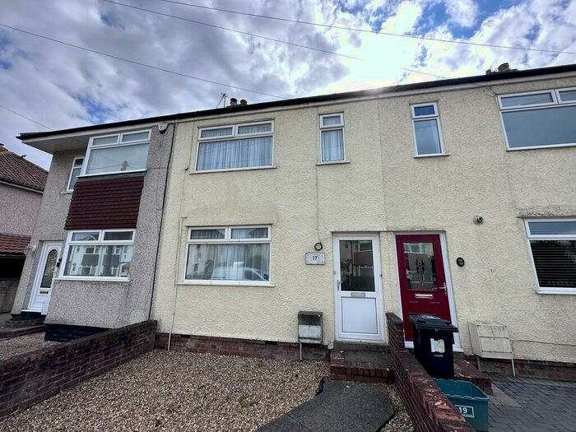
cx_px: 288
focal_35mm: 14
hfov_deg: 102.1
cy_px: 216
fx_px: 233
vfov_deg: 85.7
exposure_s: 1/1667
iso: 40
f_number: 2.2
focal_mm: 2.22
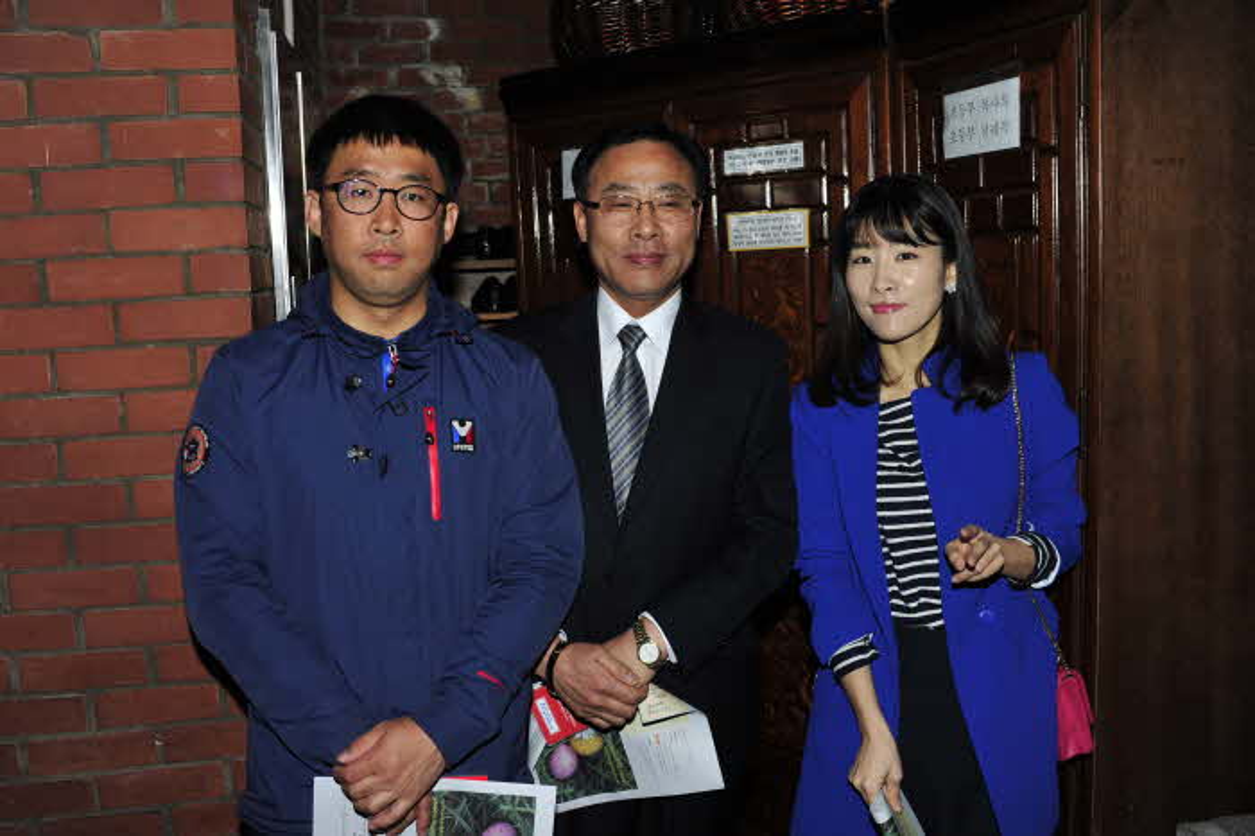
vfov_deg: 37.8
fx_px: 1220
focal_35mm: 35
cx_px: 628
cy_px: 418
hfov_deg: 54.5
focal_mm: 35
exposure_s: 1/60
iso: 200
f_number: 7.1
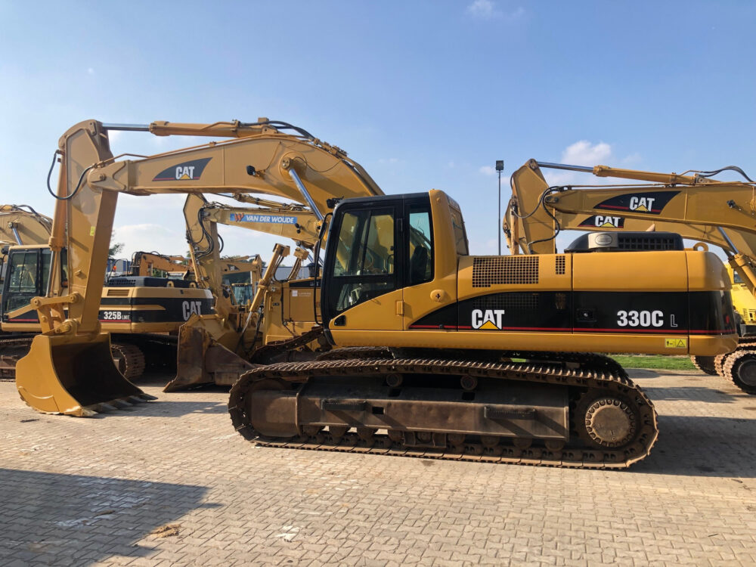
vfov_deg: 49.7
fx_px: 612
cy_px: 284
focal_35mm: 28
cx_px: 378
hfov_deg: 63.4
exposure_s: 1/923
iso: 20
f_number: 1.8
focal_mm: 3.99
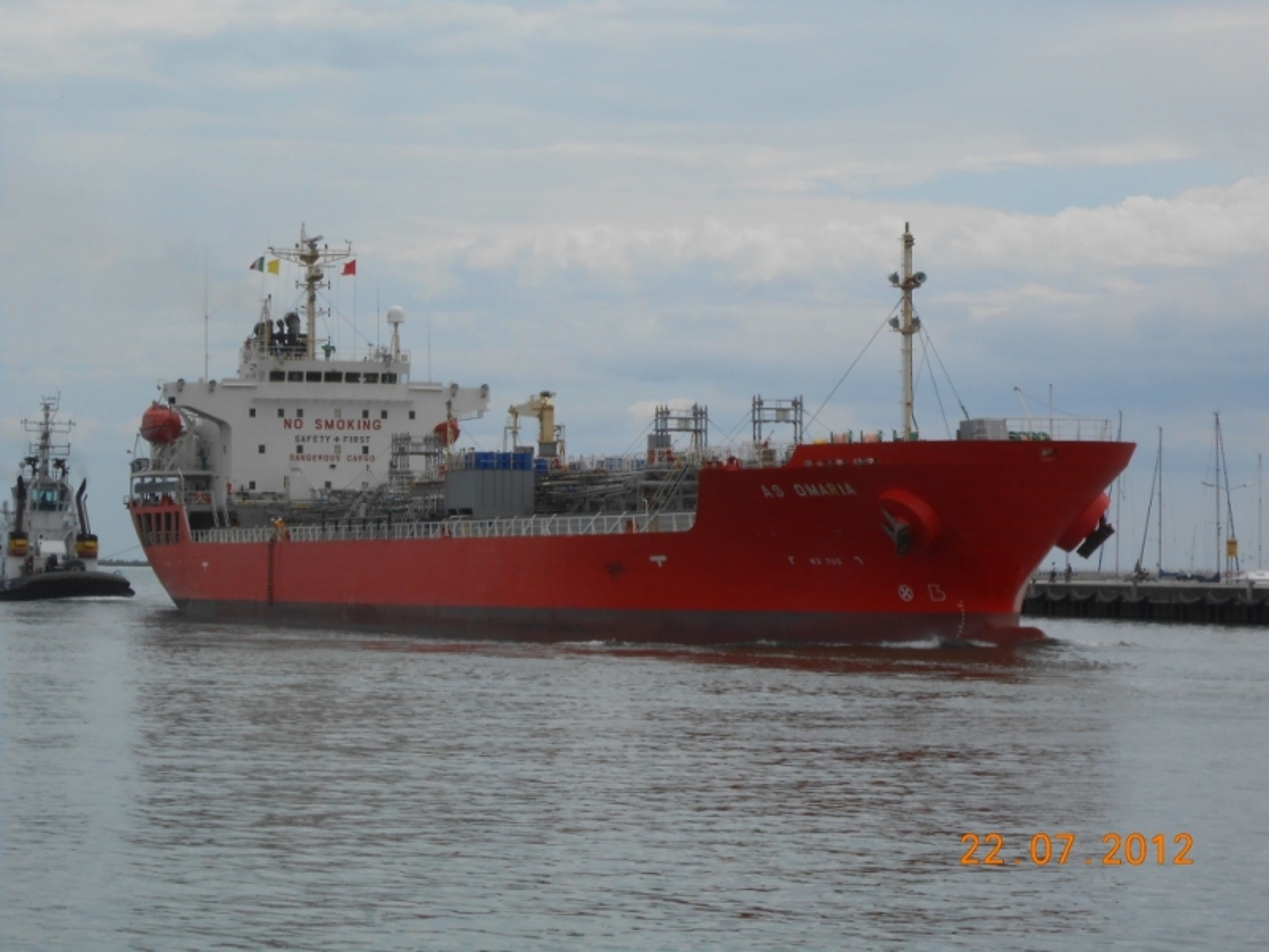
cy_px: 476
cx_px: 634
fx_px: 4362
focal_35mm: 119
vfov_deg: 12.5
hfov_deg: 16.6
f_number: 5.5
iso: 80
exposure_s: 1/1000
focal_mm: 21.2
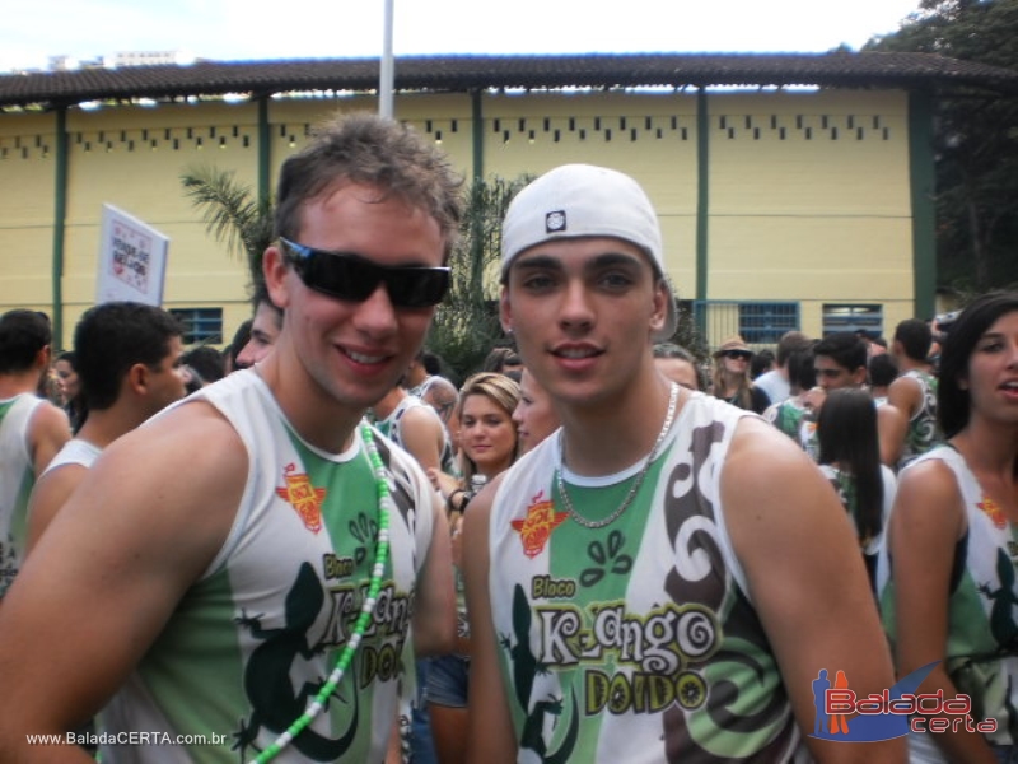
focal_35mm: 36
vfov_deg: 39.7
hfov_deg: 51.4
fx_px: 1059
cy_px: 382
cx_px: 509
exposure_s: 1/200
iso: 100
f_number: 3.1
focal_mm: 6.3
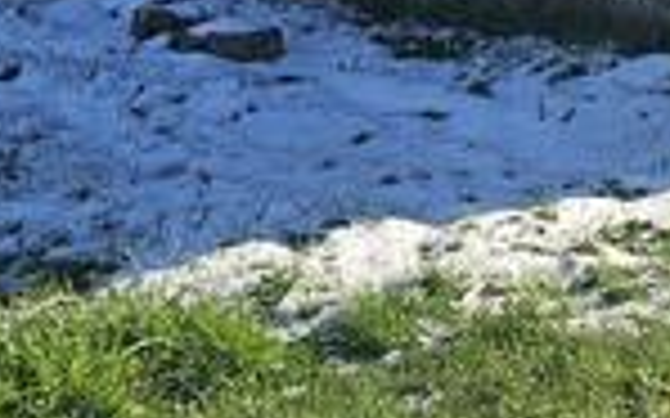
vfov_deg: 8.7
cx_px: 911
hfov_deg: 14.2
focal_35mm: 140
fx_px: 2555
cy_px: -499
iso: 12
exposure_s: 1/560
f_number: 1.7
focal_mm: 6.3
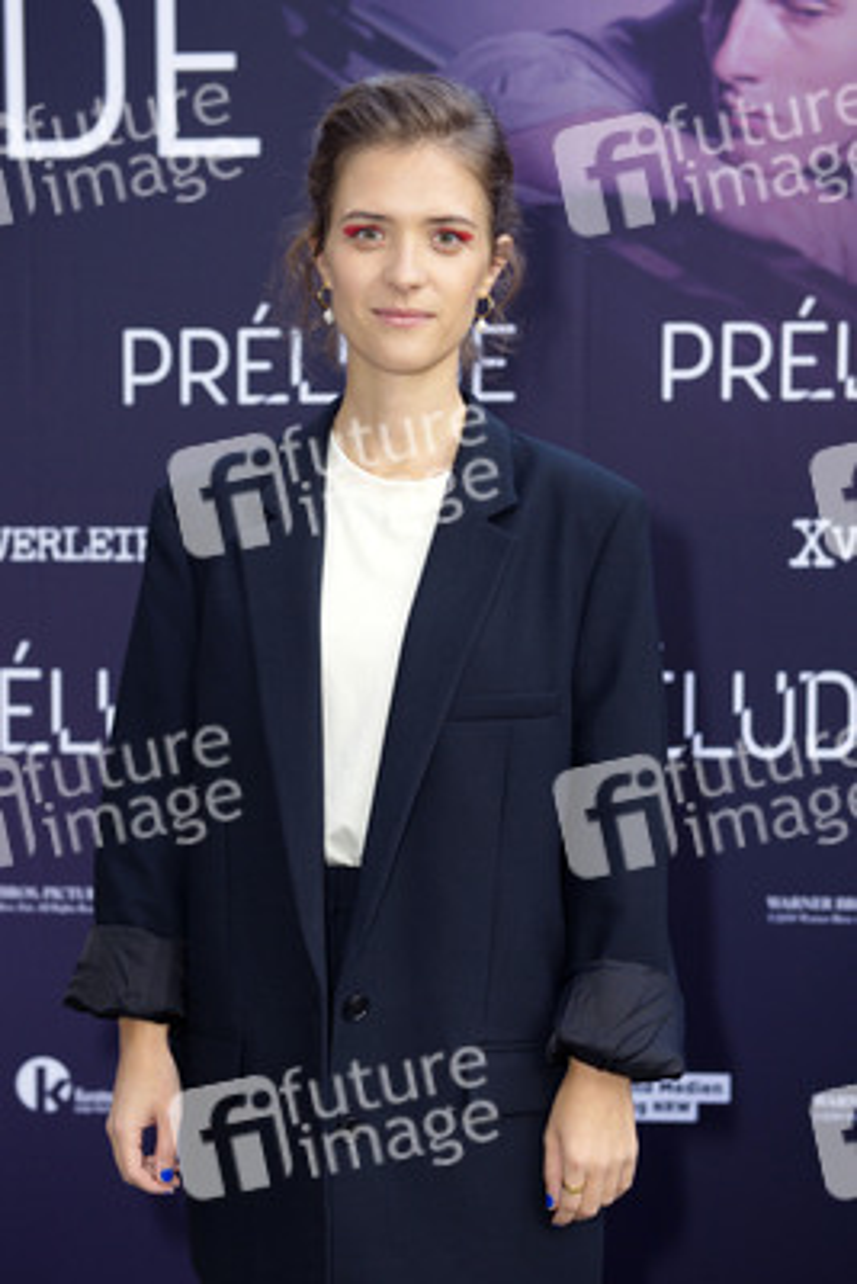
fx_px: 1855
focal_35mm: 52
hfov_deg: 26.0
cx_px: 428
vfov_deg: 38.2
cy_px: 642
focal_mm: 52
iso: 800
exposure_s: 1/160
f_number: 4
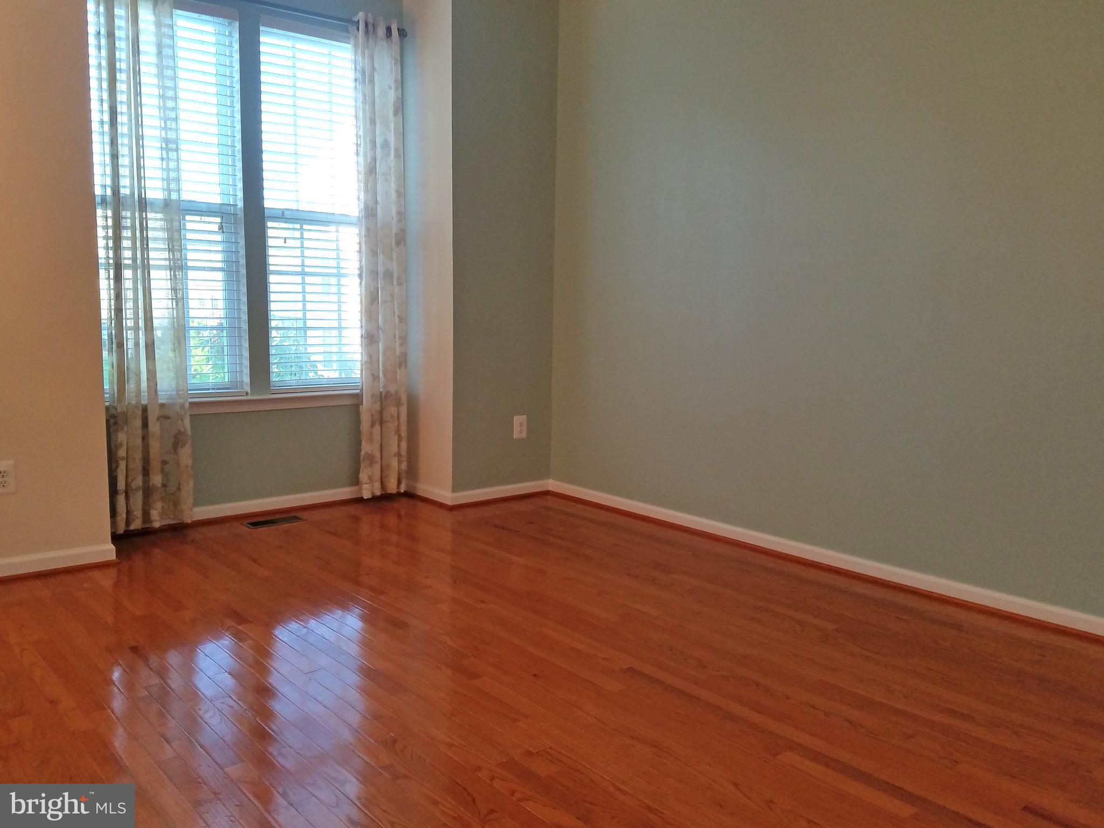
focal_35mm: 26
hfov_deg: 67.3
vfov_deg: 53.1
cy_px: 414
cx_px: 552
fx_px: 829
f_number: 1.7
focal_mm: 4.2
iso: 64
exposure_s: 1/120
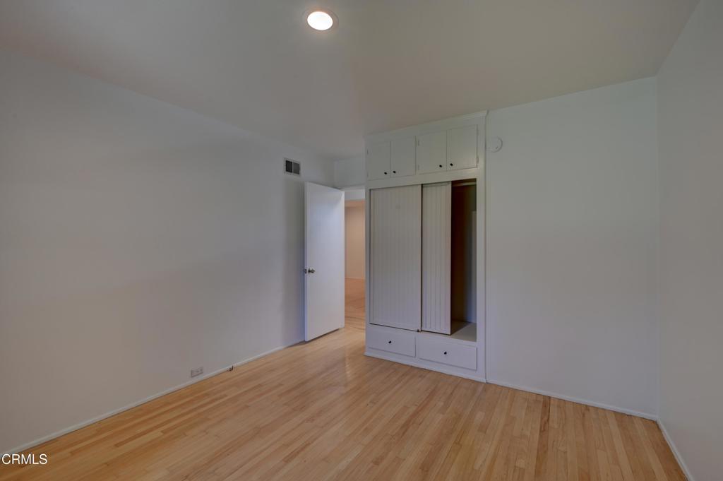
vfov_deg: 75.4
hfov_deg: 98.6
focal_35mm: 16
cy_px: 240
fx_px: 311
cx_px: 362
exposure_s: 1.3
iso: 100
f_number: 11
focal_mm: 15.5
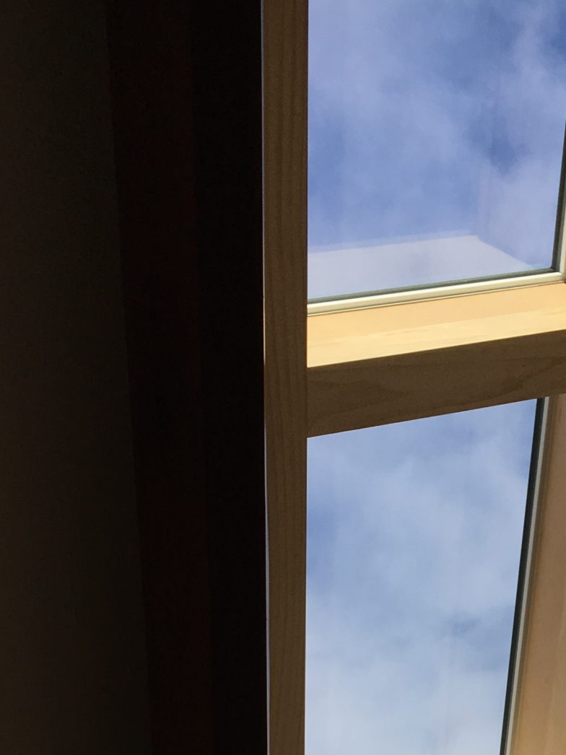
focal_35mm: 71
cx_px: 474
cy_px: 920
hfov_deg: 20.4
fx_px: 1549
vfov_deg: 24.6
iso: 25
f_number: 2.2
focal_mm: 4.15
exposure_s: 1/818
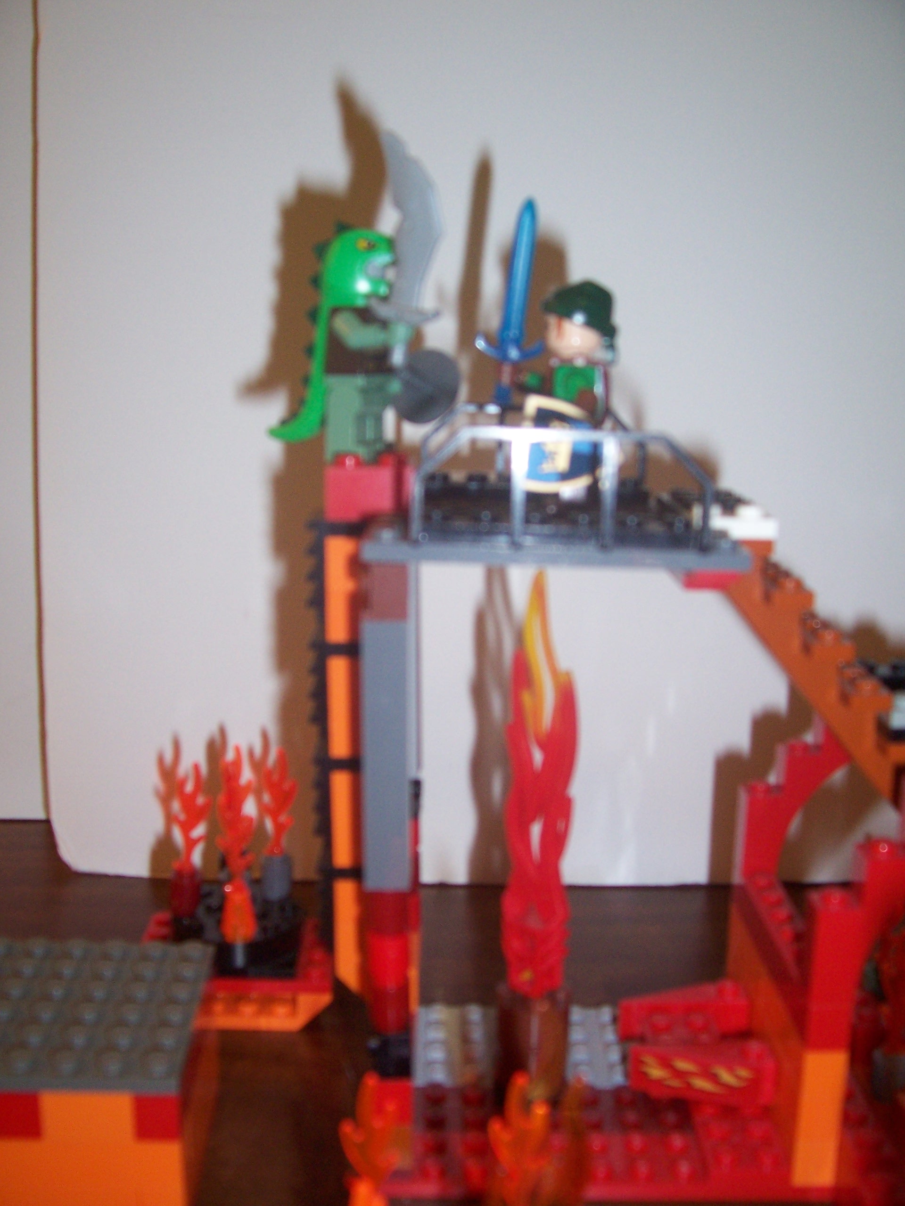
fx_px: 1185
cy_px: 603
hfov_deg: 41.8
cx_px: 452
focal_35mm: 34
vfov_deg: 54.0
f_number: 2.7
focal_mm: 5.6
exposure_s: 1/60
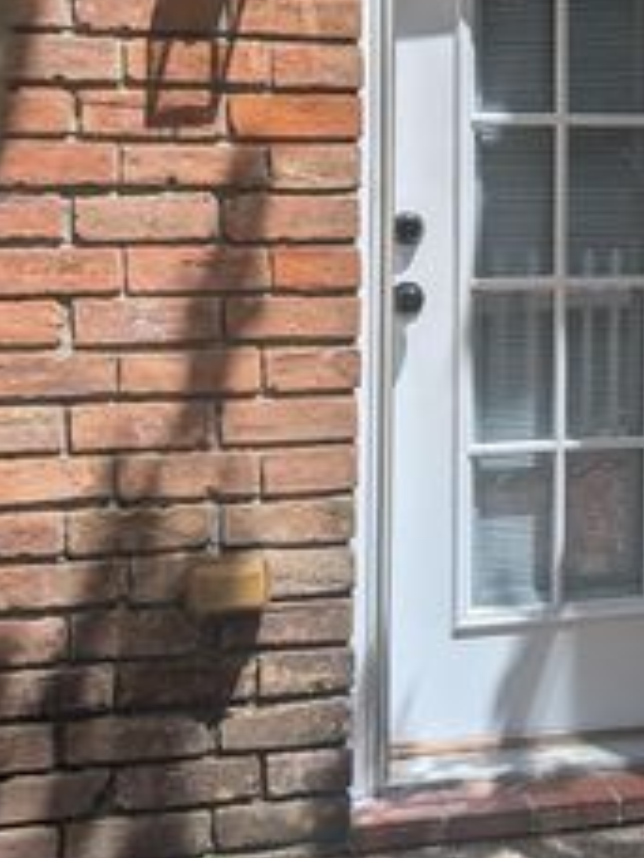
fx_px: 1736
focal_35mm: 70
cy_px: 162
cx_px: 746
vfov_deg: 27.2
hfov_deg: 19.9
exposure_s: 1/951
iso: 19
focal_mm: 6.9
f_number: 1.68
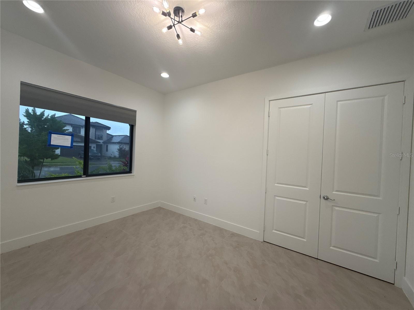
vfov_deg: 85.7
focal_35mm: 14
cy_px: 155
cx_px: 207
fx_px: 167
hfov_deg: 102.1
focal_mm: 2.22
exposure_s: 1/120
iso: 100
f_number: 2.2
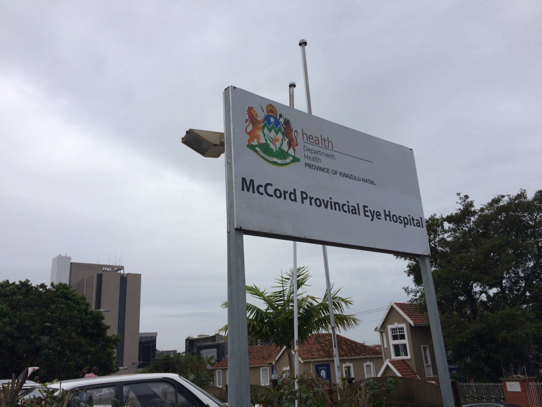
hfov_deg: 61.7
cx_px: 271
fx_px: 454
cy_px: 204
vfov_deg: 48.2
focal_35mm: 29
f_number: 2.2
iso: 32
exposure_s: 1/977
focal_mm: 4.15
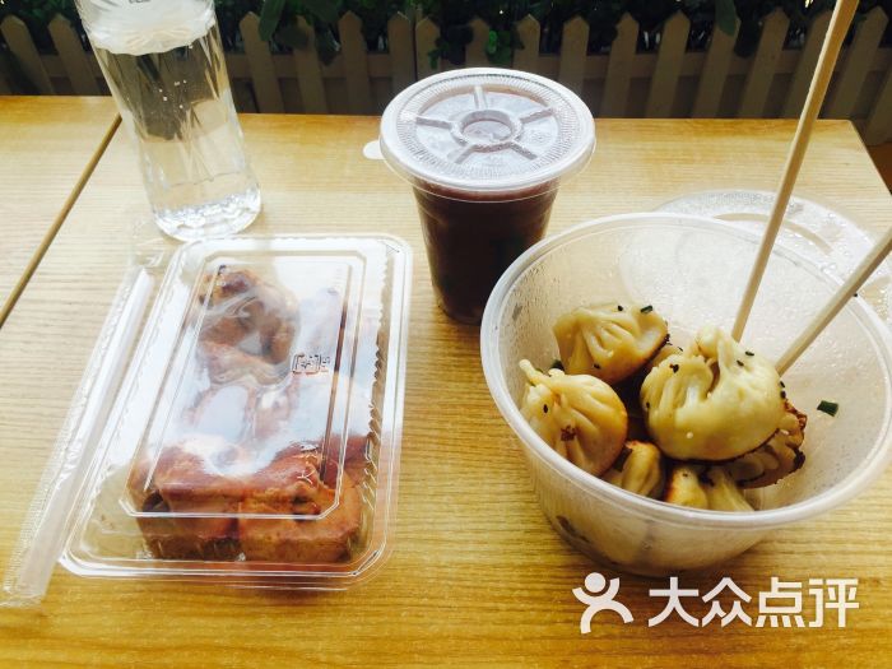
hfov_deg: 61.7
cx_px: 446
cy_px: 334
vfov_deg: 48.2
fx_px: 747
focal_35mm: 29
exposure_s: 1/255
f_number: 2.2
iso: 32
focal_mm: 4.15
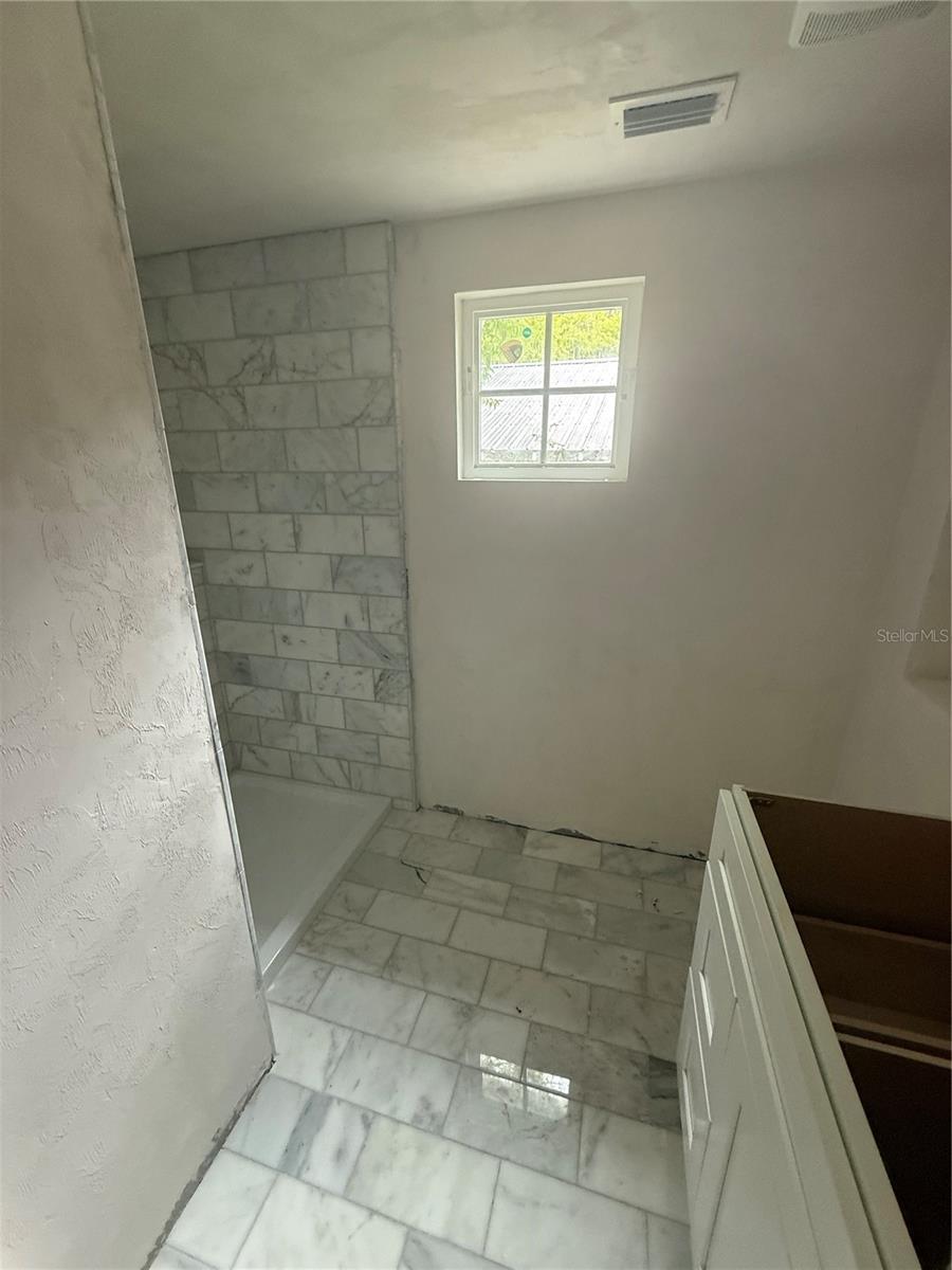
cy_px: 635
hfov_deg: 85.7
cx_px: 476
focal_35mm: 14
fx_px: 513
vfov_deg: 102.1
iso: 400
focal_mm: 2.22
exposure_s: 1/81
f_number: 2.2
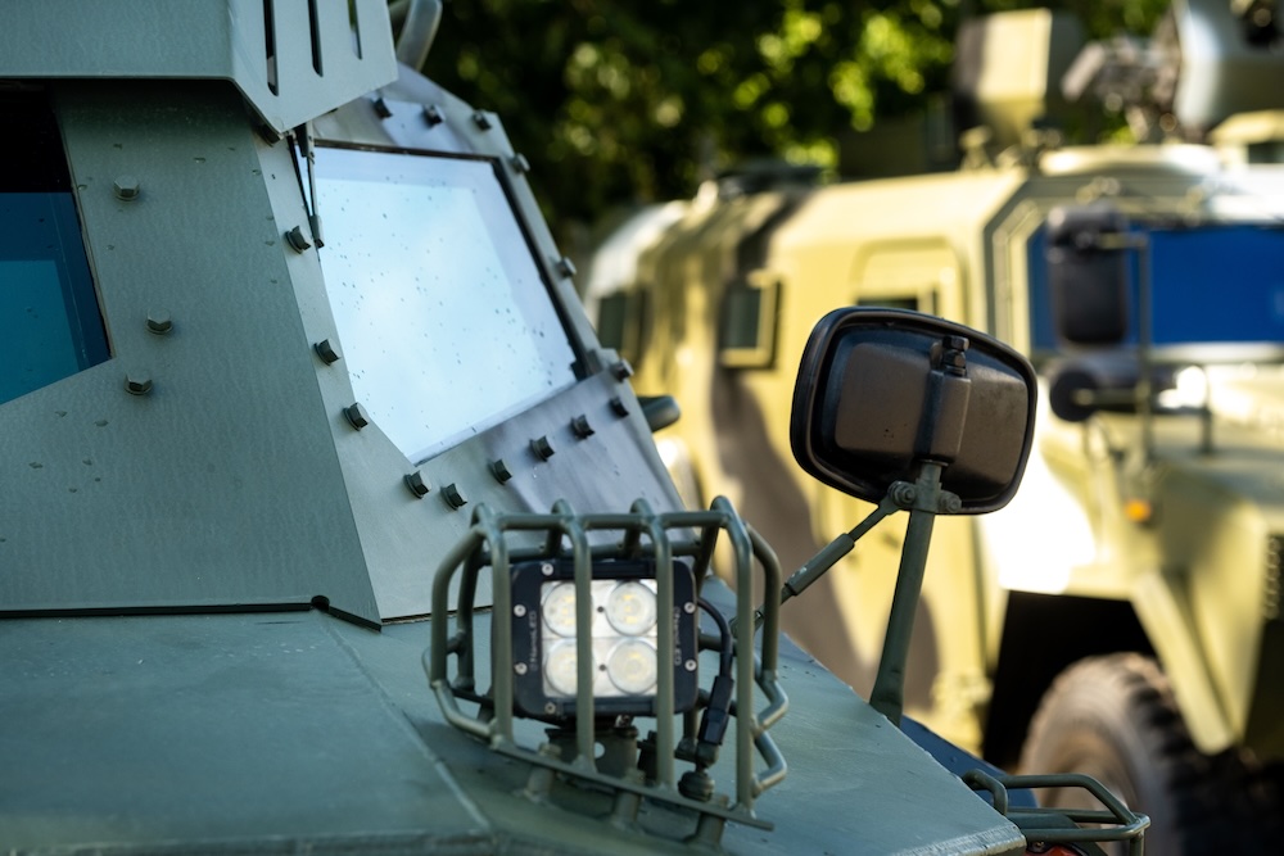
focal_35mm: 135
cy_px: 428
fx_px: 4815
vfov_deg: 10.2
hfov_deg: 15.2
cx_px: 642
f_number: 5
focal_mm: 90
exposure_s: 1/400
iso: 320
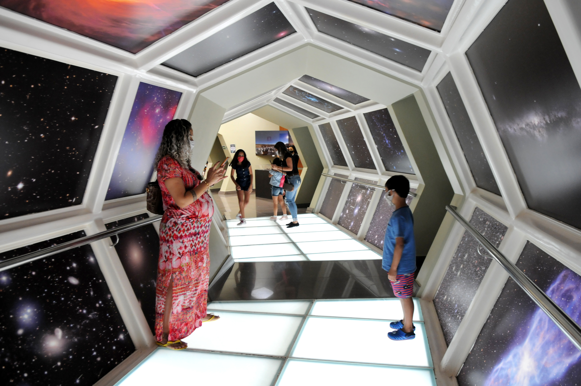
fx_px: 411
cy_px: 193
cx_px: 290
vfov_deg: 50.3
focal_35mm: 26
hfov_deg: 70.5
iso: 800
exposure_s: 1/40
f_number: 3.5
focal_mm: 17
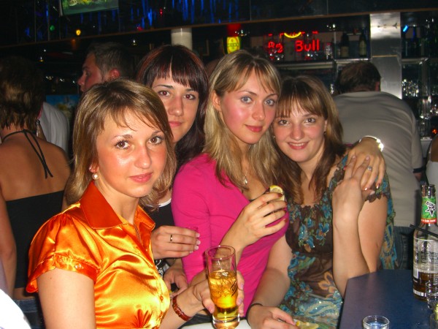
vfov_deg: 37.7
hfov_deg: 49.0
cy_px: 164
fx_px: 481
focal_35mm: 38
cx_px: 219
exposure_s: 1/60
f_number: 2.8
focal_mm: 7.9
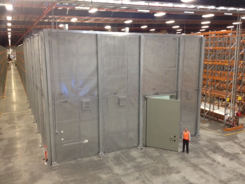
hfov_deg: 52.6
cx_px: 122
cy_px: 92
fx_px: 248
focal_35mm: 35
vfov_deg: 40.7
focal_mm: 4.28
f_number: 2.4
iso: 160
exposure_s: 1/20
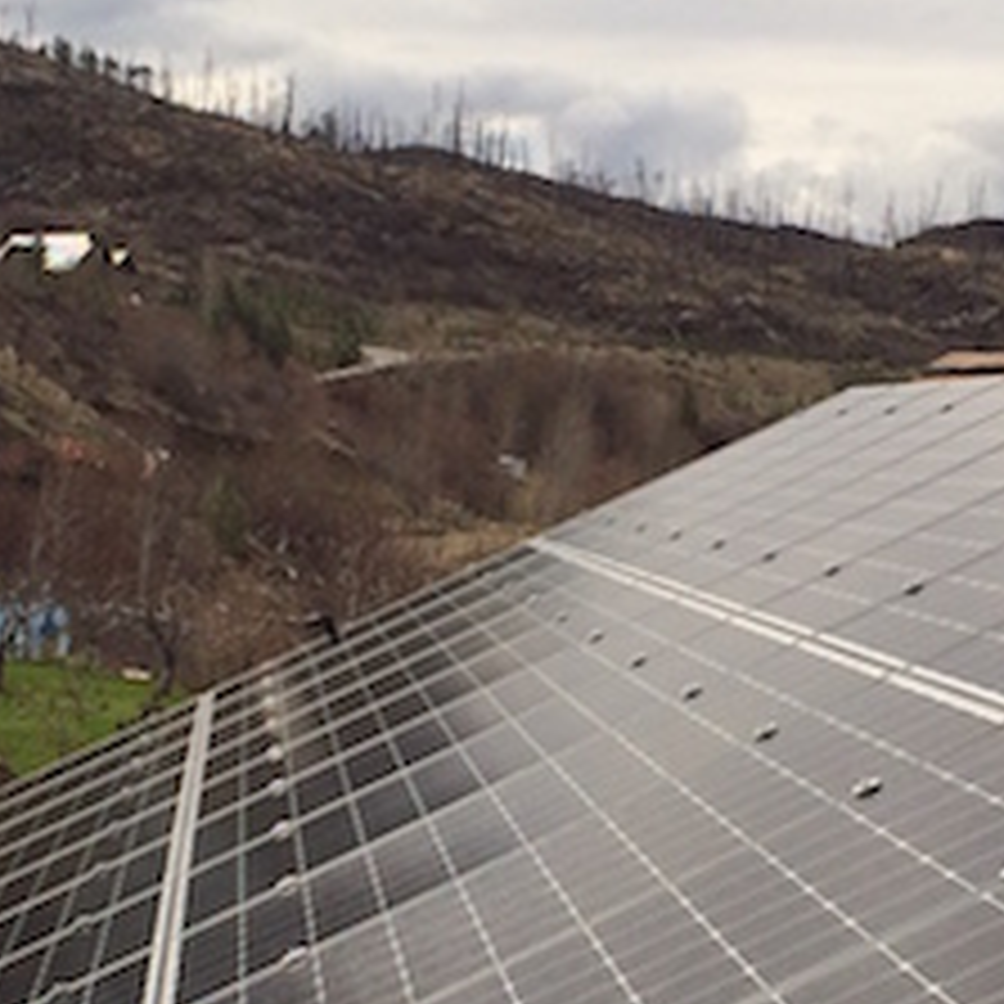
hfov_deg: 18.9
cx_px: 504
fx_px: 3019
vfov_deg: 18.9
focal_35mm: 92
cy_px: 617
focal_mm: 4.15
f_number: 2.2
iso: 40
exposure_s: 1/5128
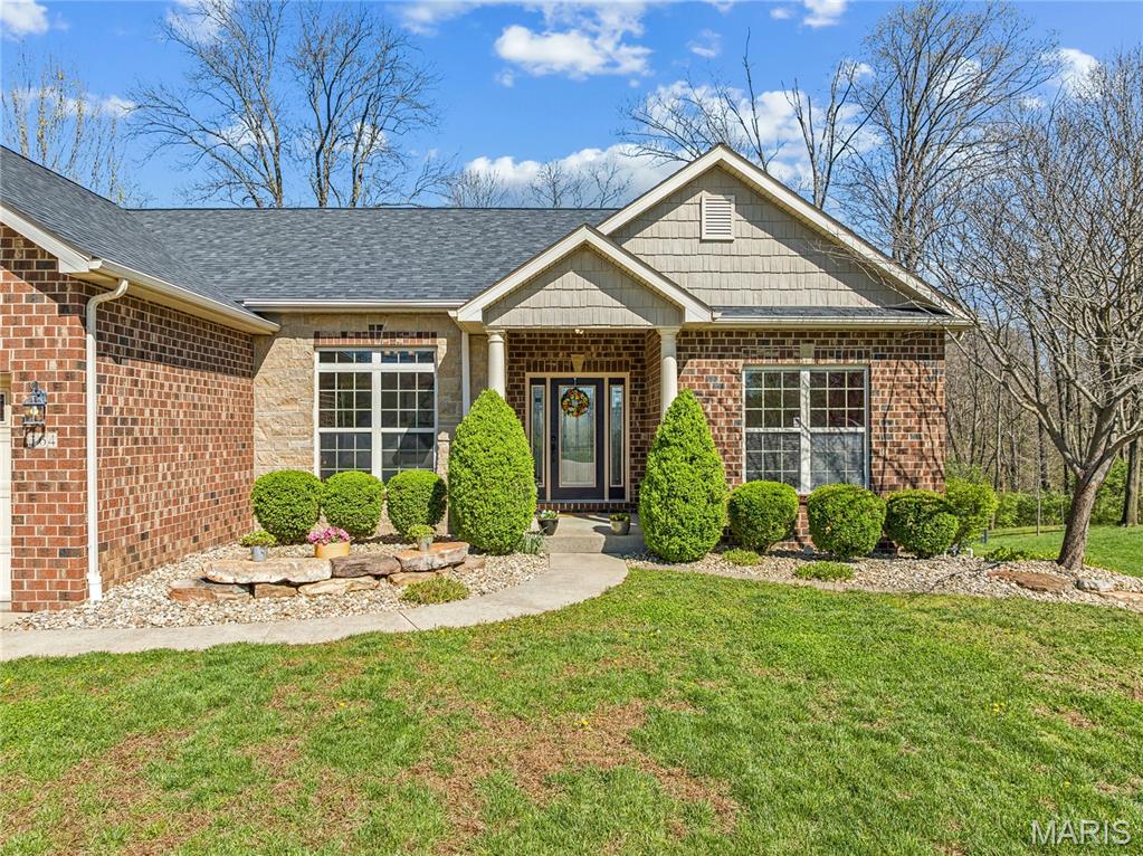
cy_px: 428
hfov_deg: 71.6
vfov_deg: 56.8
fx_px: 792
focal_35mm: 24
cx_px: 572
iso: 120
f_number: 2.8
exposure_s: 1/50
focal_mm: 12.3
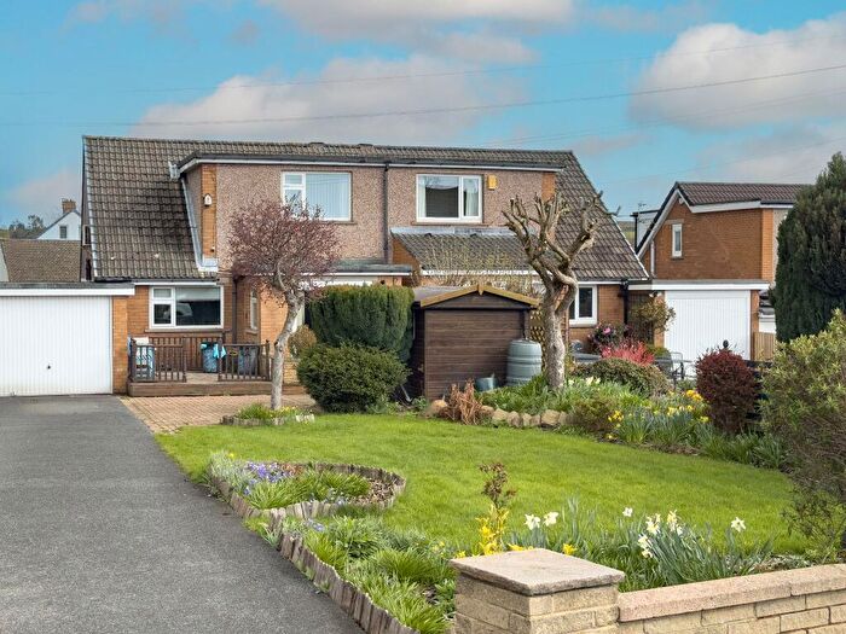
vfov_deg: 30.3
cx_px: 423
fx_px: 1173
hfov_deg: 39.7
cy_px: 317
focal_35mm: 48
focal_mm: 6.76
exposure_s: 1/2500
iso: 80
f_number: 1.8
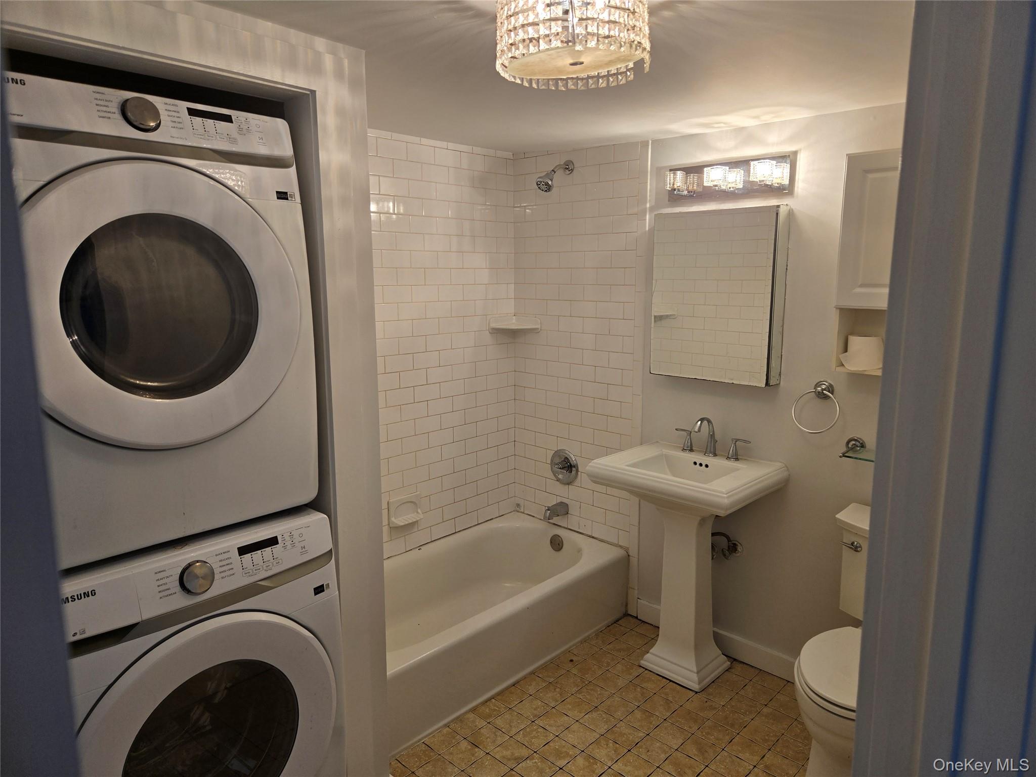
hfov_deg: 73.9
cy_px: 388
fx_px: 688
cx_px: 518
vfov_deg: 58.9
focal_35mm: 23
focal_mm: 5.4
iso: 64
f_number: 1.8
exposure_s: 1/120
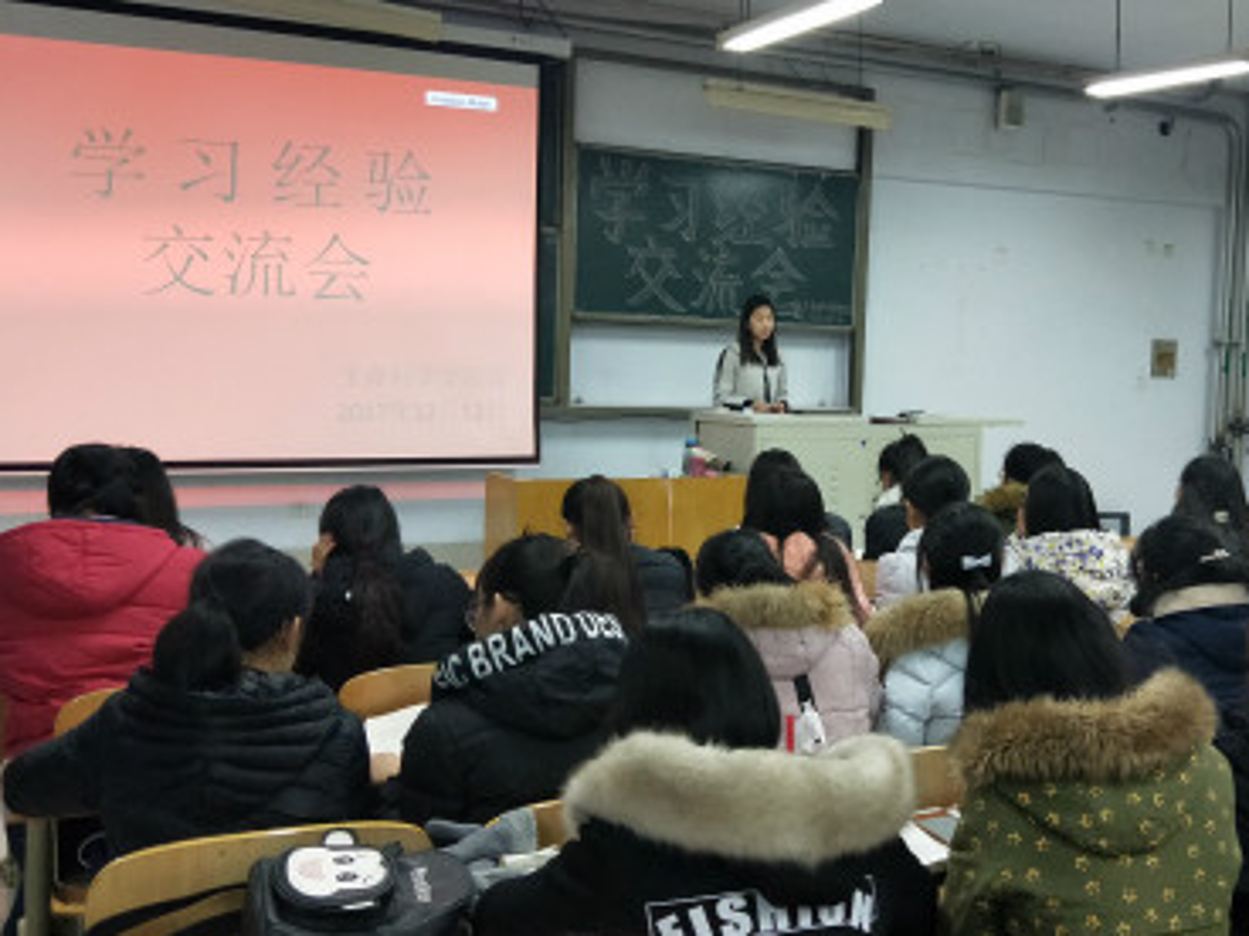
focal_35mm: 34
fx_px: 1227
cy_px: 446
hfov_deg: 53.5
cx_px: 764
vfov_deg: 41.8
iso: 217
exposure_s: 1/50
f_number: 1.7
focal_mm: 4.27
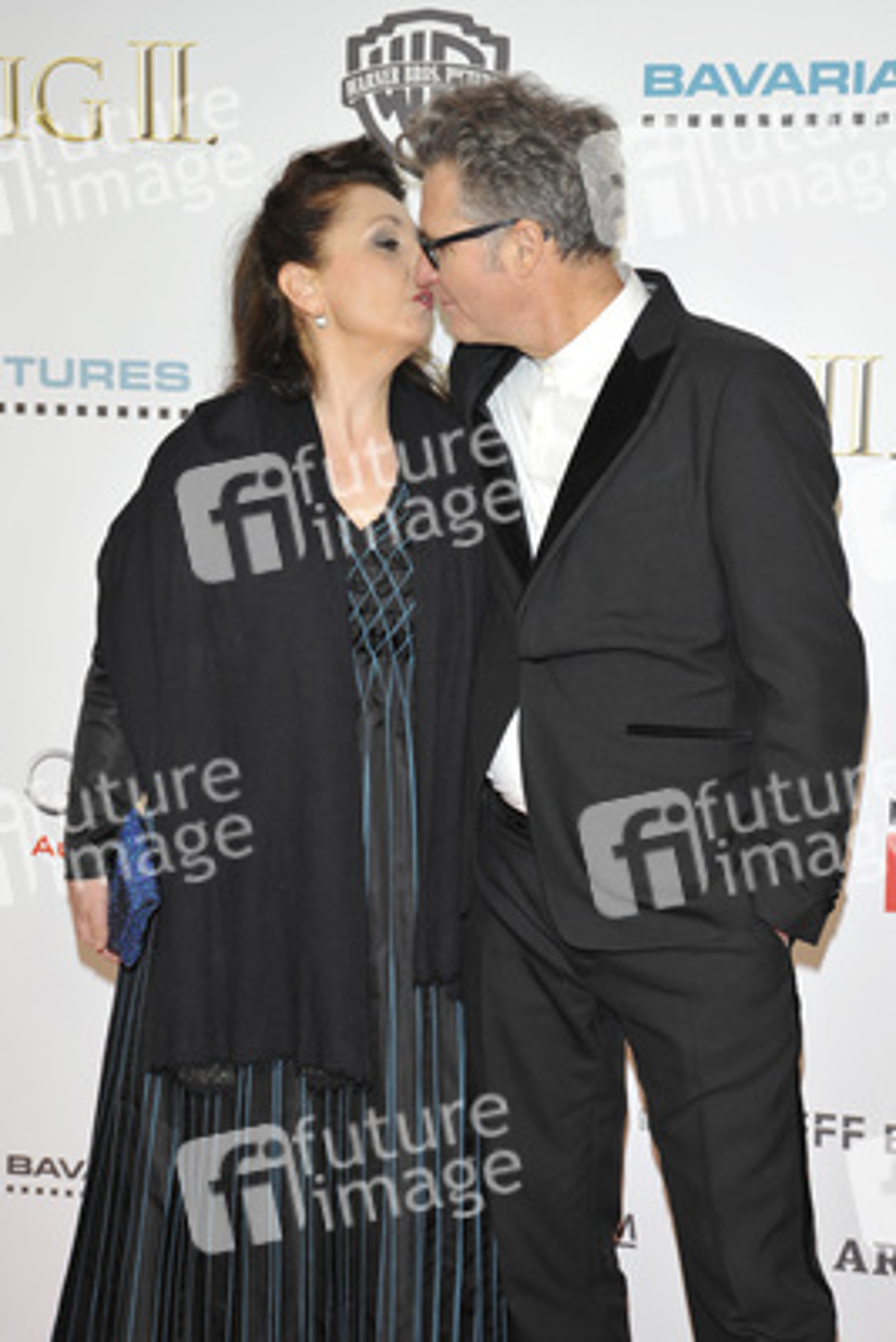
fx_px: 2312
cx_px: 448
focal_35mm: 62
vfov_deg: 32.4
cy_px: 671
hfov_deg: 21.9
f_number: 6.3
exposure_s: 1/160
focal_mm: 62
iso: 800
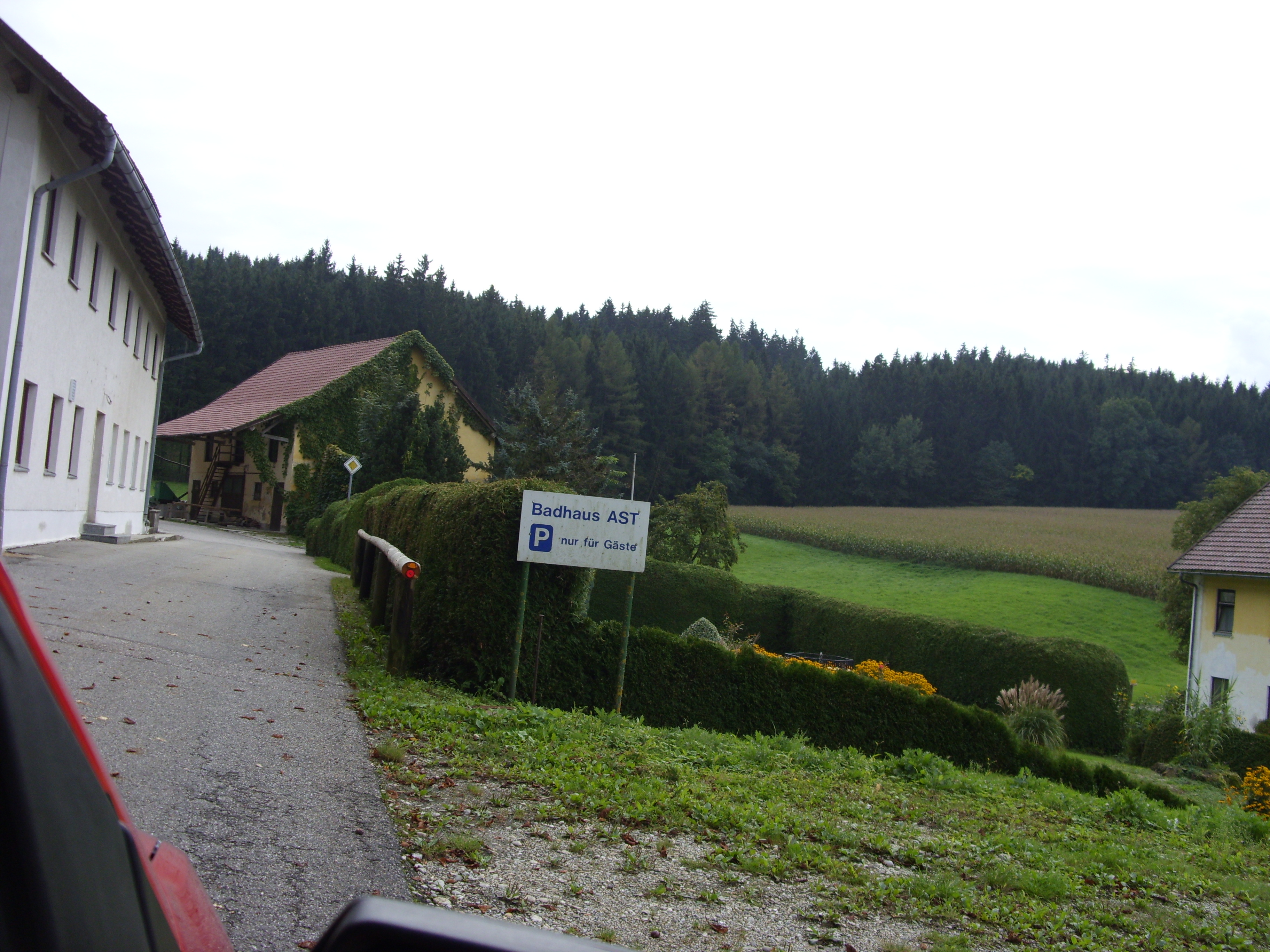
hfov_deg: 49.0
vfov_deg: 37.7
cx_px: 635
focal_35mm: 38
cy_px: 476
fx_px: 1394
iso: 50
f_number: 2.8
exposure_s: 1/369
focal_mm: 6.3
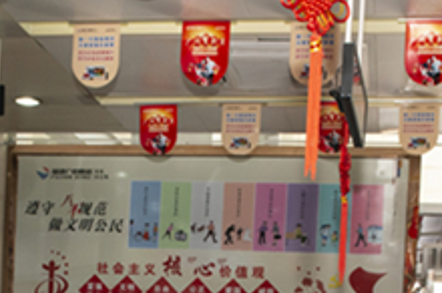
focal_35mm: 82
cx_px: 217
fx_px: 1005
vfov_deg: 15.1
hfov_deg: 24.8
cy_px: 467
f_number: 6.3
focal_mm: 24
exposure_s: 1/160
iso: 800
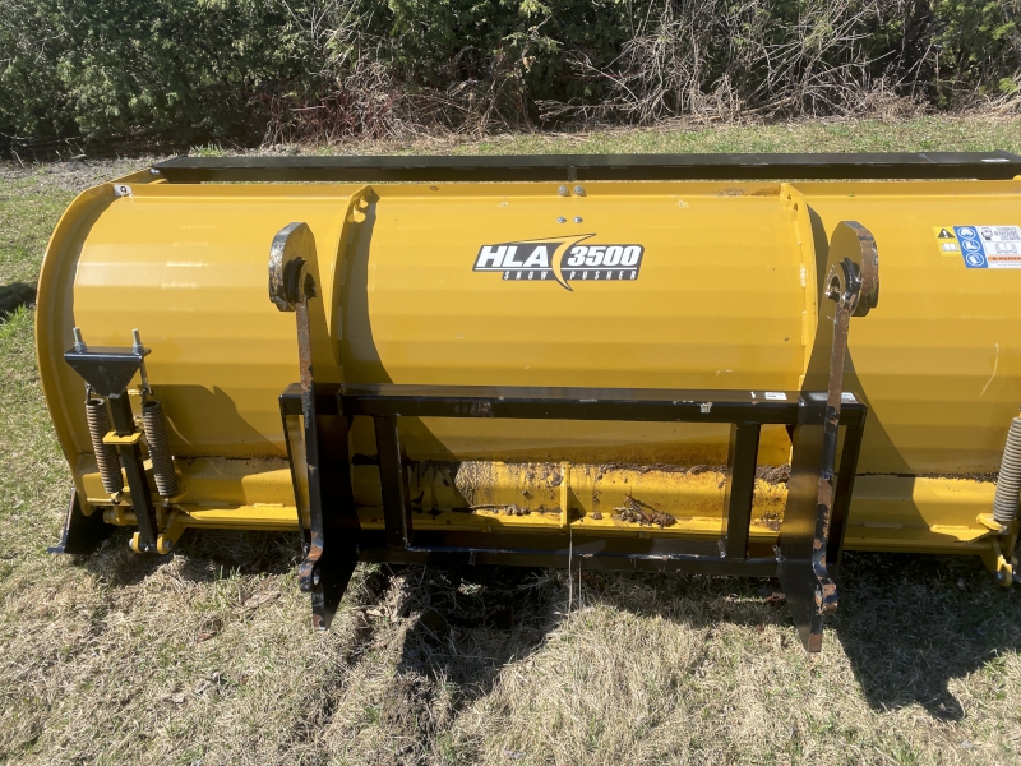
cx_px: 510
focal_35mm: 26
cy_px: 383
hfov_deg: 67.3
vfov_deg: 53.1
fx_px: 767
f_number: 1.8
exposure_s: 1/2105
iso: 32
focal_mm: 4.25
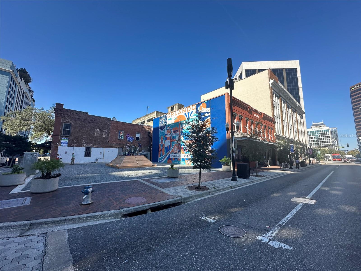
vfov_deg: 85.7
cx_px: 180
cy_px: 136
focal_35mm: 14
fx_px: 146
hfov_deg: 102.1
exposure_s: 1/556
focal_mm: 2.22
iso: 40
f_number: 2.2
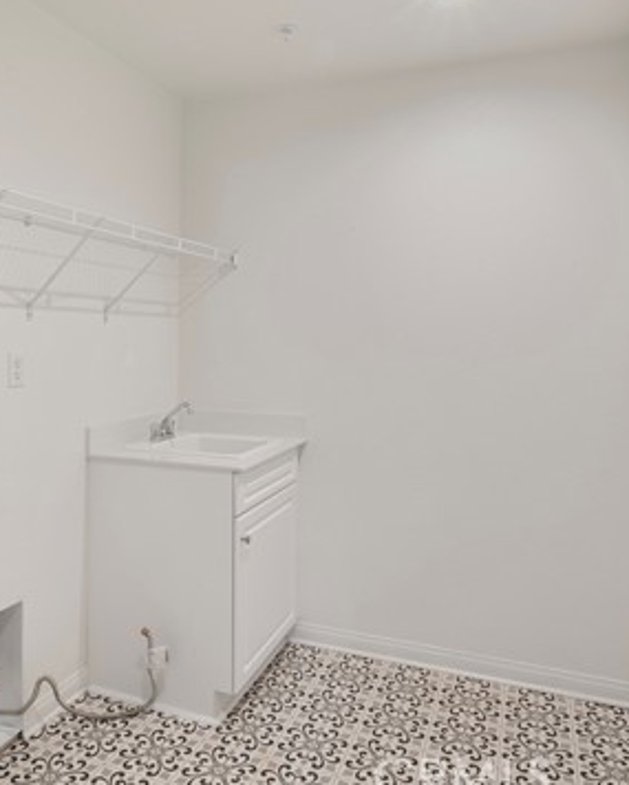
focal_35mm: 27
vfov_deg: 63.8
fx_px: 628
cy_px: 338
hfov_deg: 53.0
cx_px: 267
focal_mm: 16
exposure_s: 30
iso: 40
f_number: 22
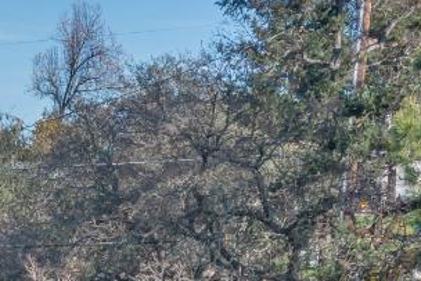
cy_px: 611
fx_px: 1615
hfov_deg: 13.8
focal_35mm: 138
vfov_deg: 9.2
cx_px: -245
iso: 100
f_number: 5.6
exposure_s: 1/400
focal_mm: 10.26
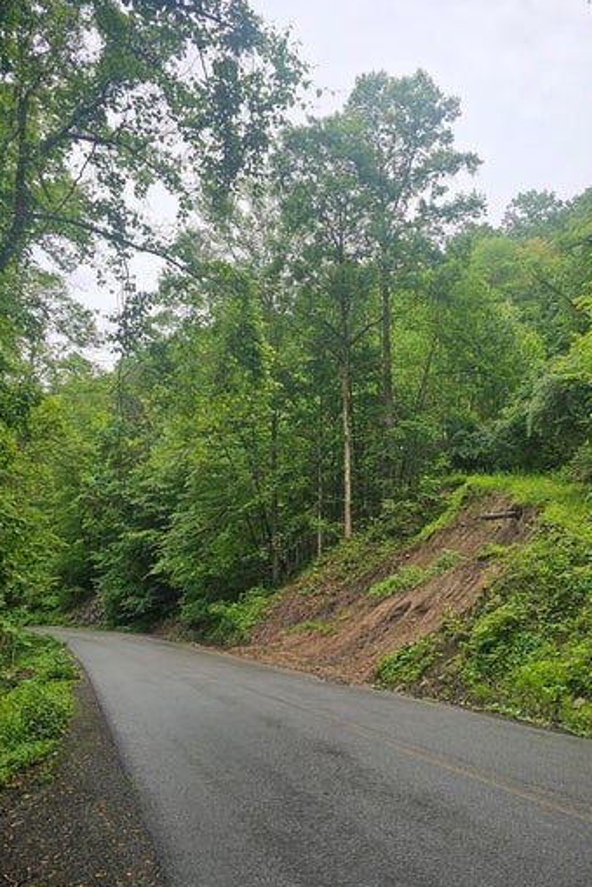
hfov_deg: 43.4
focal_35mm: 30
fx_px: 740
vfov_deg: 61.6
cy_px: 517
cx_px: 357
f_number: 1.7
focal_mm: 6.3
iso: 10
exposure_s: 1/277
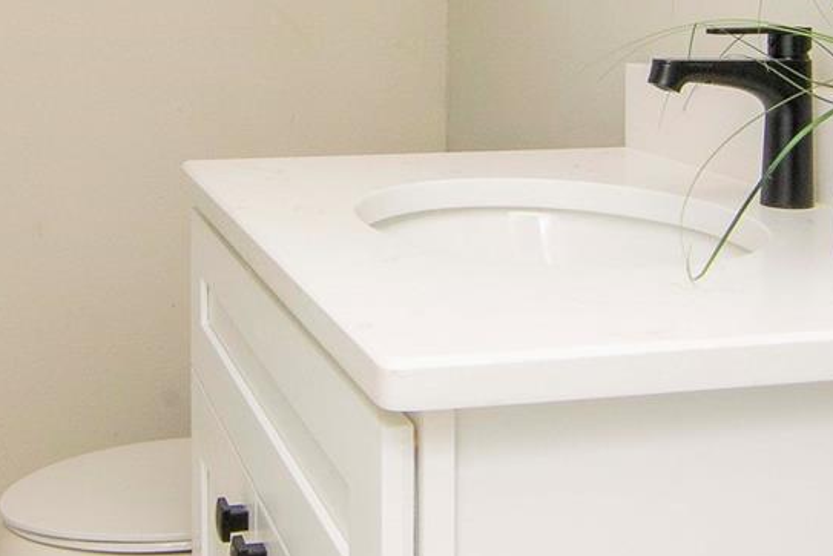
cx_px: 376
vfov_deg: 22.5
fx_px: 1330
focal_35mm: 57
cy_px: -29
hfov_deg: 34.8
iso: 640
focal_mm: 13
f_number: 16
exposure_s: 1/40
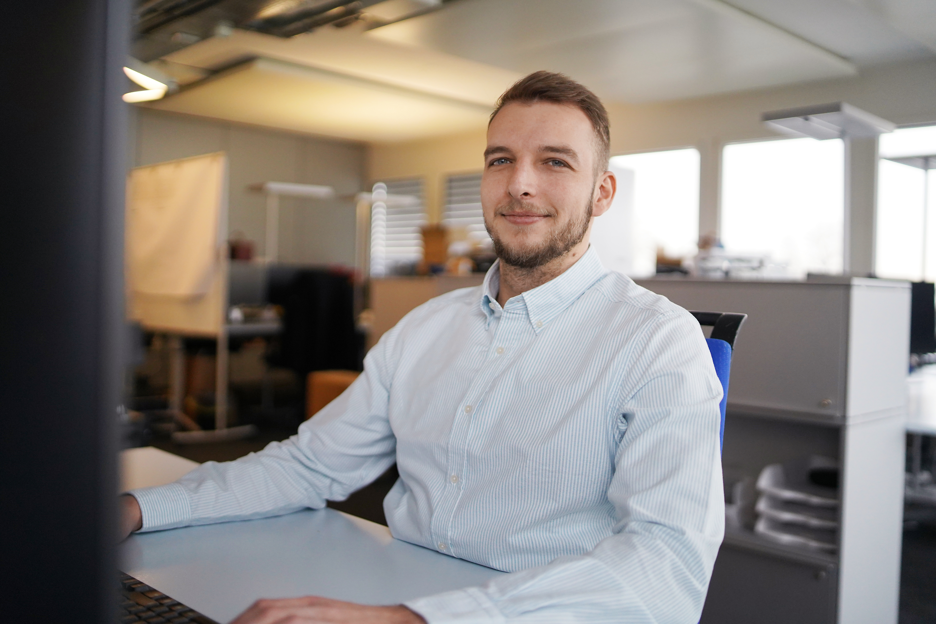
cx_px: 468
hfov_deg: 54.4
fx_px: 910
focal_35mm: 35
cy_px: 312
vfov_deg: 37.9
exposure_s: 1/3200
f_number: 1.4
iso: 1600
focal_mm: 35
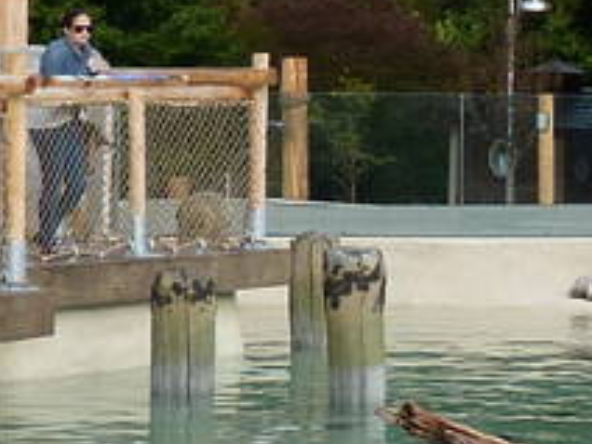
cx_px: 1000
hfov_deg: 7.5
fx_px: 4395
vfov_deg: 5.8
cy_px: 165
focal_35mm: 257
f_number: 4
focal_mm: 6.2
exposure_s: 1/250
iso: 80
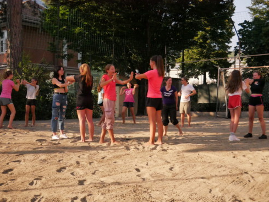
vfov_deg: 32.2
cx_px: 136
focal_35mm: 45
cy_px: 102
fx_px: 350
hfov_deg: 42.1
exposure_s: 1/6400
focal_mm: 22
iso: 3200
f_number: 4.2
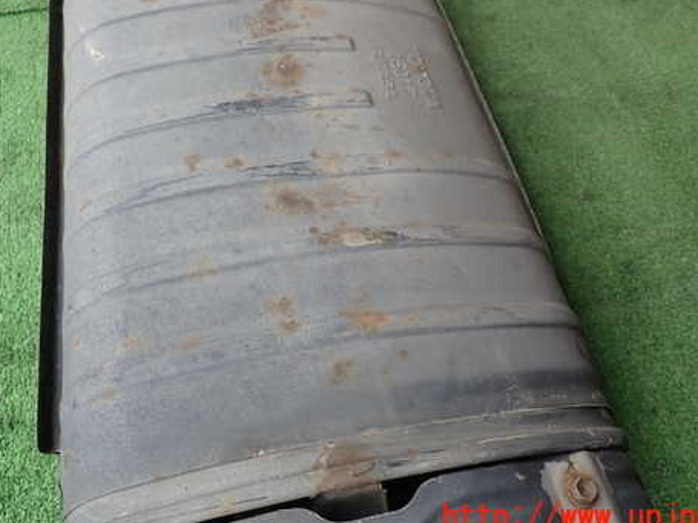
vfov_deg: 42.6
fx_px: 665
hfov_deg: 55.3
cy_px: 192
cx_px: 328
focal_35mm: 33
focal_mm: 4.5
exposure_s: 1/320
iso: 100
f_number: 2.8
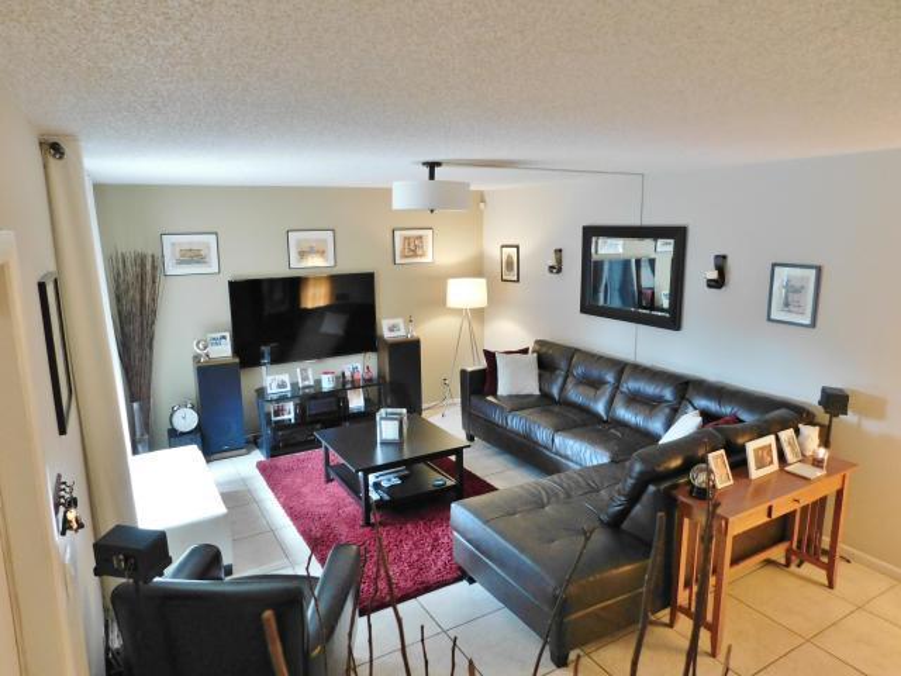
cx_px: 450
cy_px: 338
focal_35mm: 23
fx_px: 599
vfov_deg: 58.9
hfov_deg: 73.9
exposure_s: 1/13
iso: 400
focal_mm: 4
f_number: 3
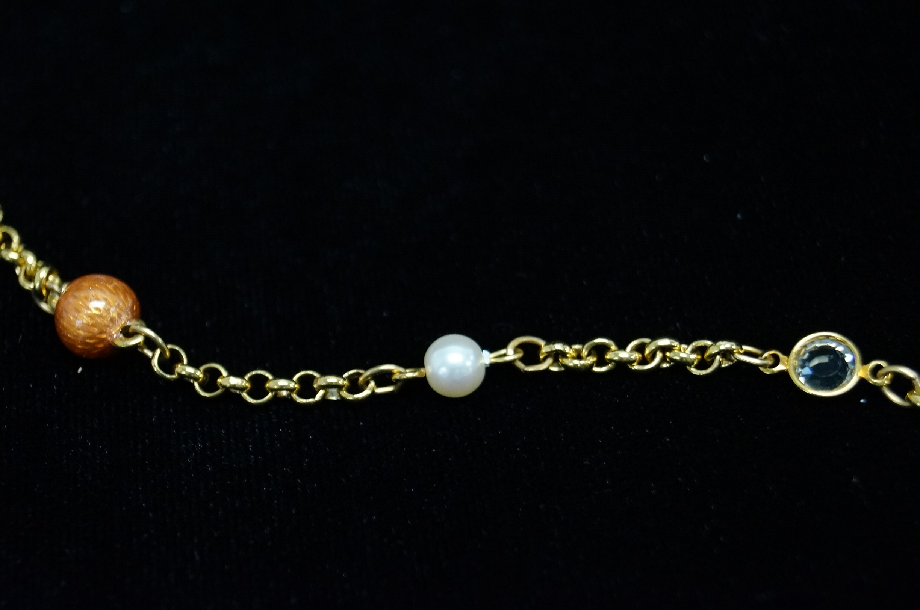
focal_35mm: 82
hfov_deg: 24.7
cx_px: 460
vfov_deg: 16.5
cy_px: 305
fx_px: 2105
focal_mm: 55
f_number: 5.6
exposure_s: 1/100
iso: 2500
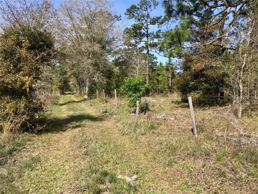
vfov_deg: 49.7
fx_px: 209
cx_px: 129
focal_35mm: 28
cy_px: 97
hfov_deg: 63.4
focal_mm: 3.99
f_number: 1.8
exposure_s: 1/1650
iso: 20
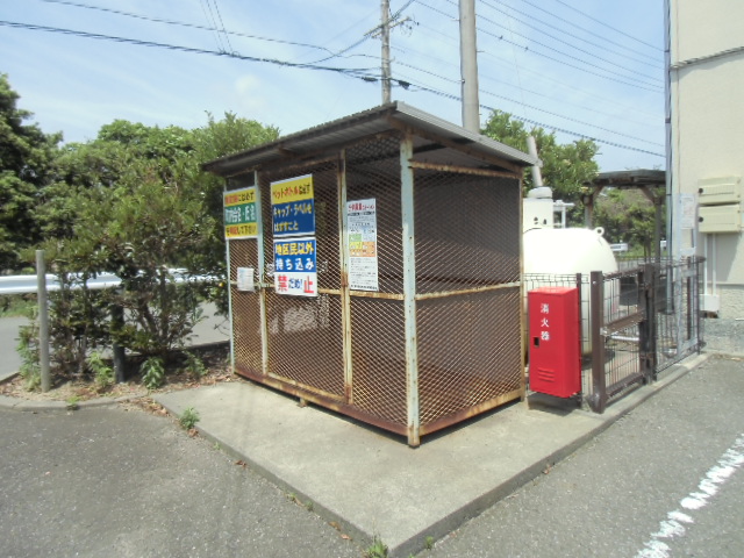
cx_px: 372
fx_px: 516
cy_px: 279
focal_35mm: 24
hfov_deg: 71.6
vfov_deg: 56.8
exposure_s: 1/640
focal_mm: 4.24
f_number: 3
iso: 64
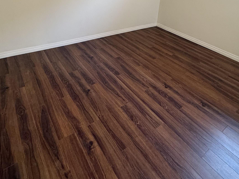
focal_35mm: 25
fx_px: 173
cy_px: 22
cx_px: 124
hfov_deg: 69.4
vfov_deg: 49.6
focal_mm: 2.22
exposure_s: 1/60
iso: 400
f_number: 2.2
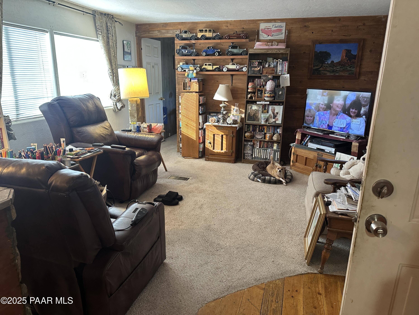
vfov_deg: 56.8
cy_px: 158
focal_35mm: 24
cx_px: 210
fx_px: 291
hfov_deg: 71.6
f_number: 1.78
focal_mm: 6.86
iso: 320
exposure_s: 1/60
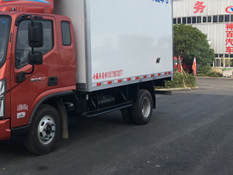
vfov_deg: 26.9
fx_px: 363
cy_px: 61
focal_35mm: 54
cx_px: 37
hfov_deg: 34.2
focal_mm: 4.15
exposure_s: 1/874
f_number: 2.2
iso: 25
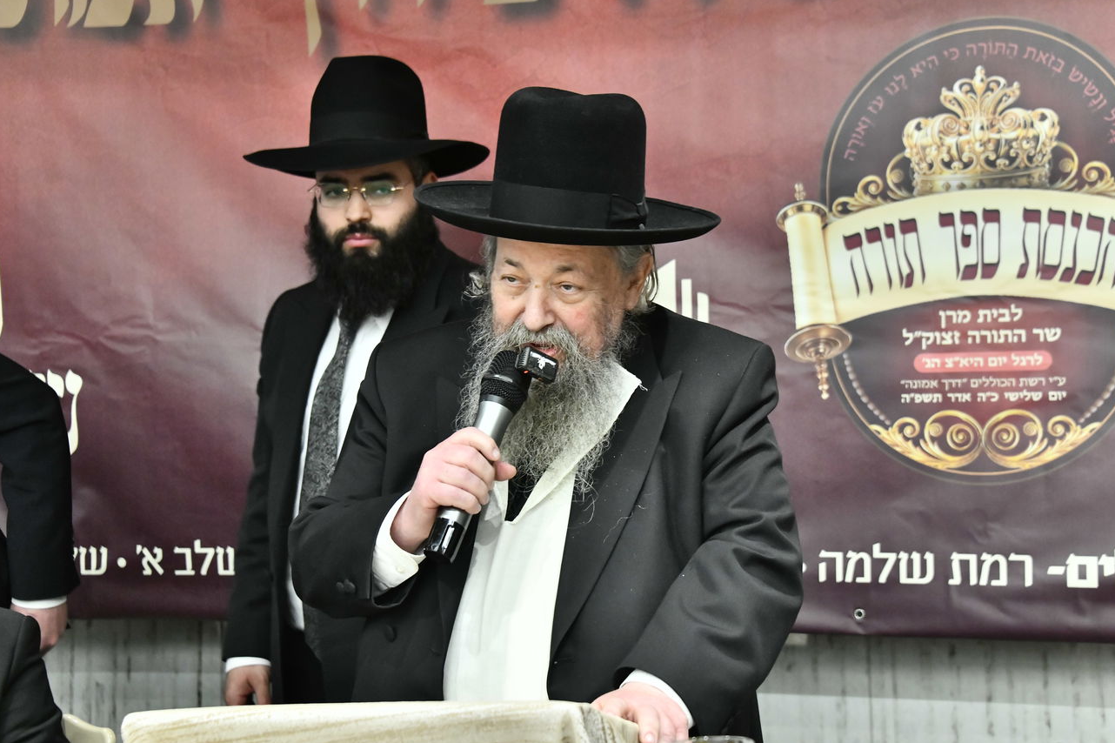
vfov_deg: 19.2
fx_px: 2198
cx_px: 591
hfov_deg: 28.5
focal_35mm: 71
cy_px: 380
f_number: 5.6
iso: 3200
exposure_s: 1/100
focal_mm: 65
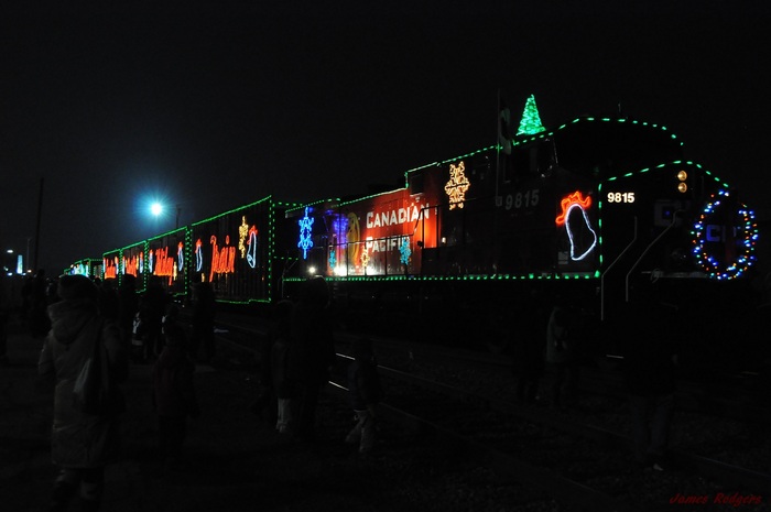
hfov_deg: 49.6
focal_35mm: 39
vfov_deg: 34.1
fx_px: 834
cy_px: 256
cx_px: 386
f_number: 5.6
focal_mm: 26
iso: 3200
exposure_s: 1/30
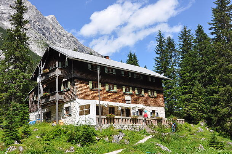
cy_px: 77
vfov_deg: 36.8
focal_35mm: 36
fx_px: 232
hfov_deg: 53.2
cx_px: 116
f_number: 13
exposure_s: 1/160
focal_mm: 24
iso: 200
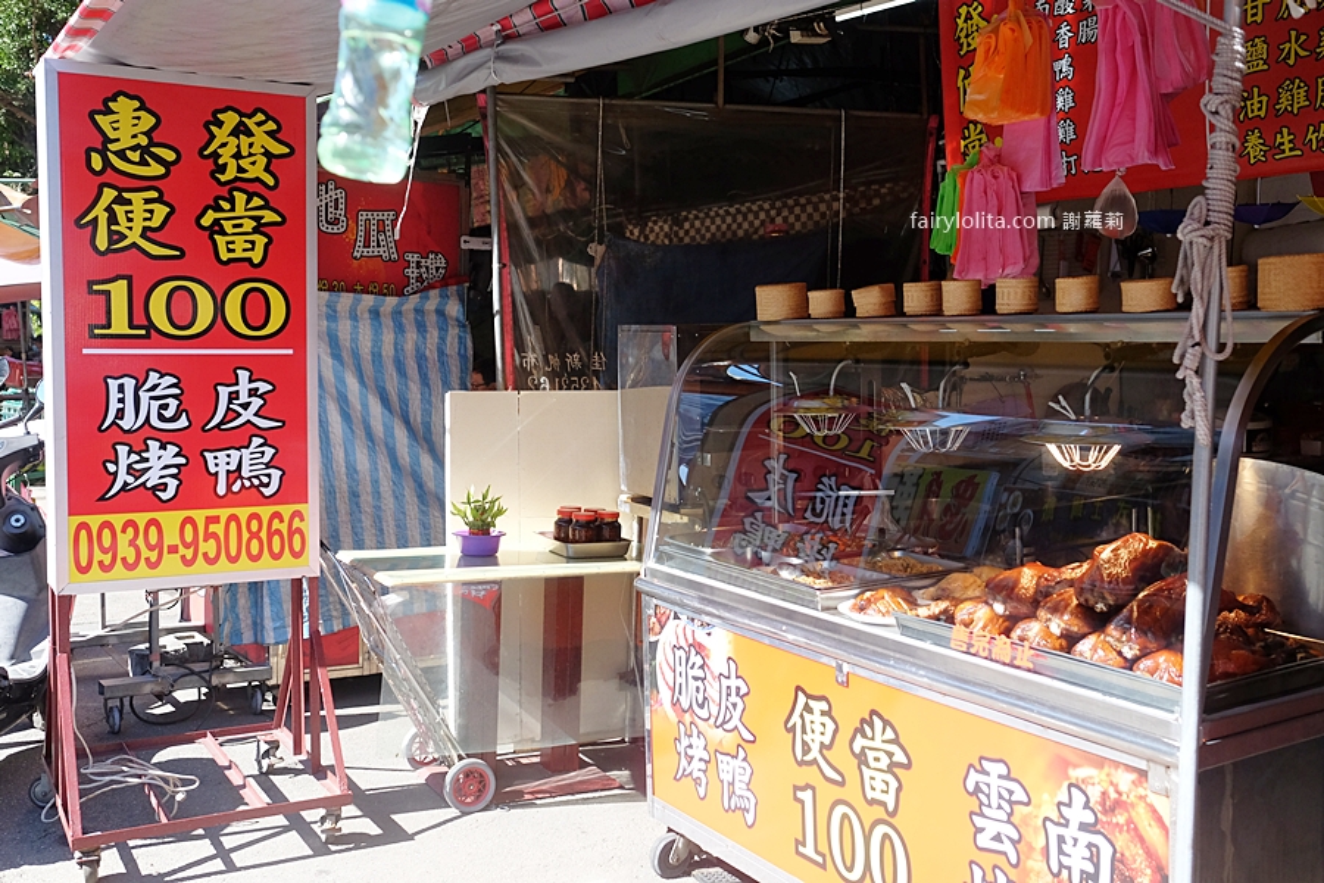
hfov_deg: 54.4
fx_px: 1287
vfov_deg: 37.9
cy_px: 442
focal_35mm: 35
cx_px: 662
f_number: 3.6
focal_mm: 23
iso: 1000
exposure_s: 1/950
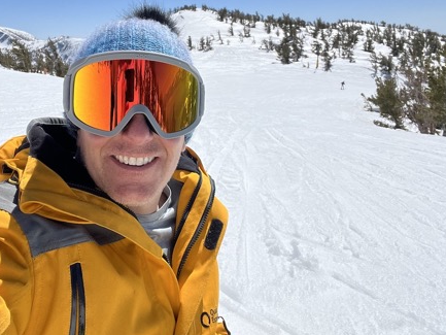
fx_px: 438
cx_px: 194
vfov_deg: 41.7
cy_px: 147
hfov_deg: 53.8
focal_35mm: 34
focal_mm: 2.71
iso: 32
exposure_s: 1/2825
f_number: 2.2
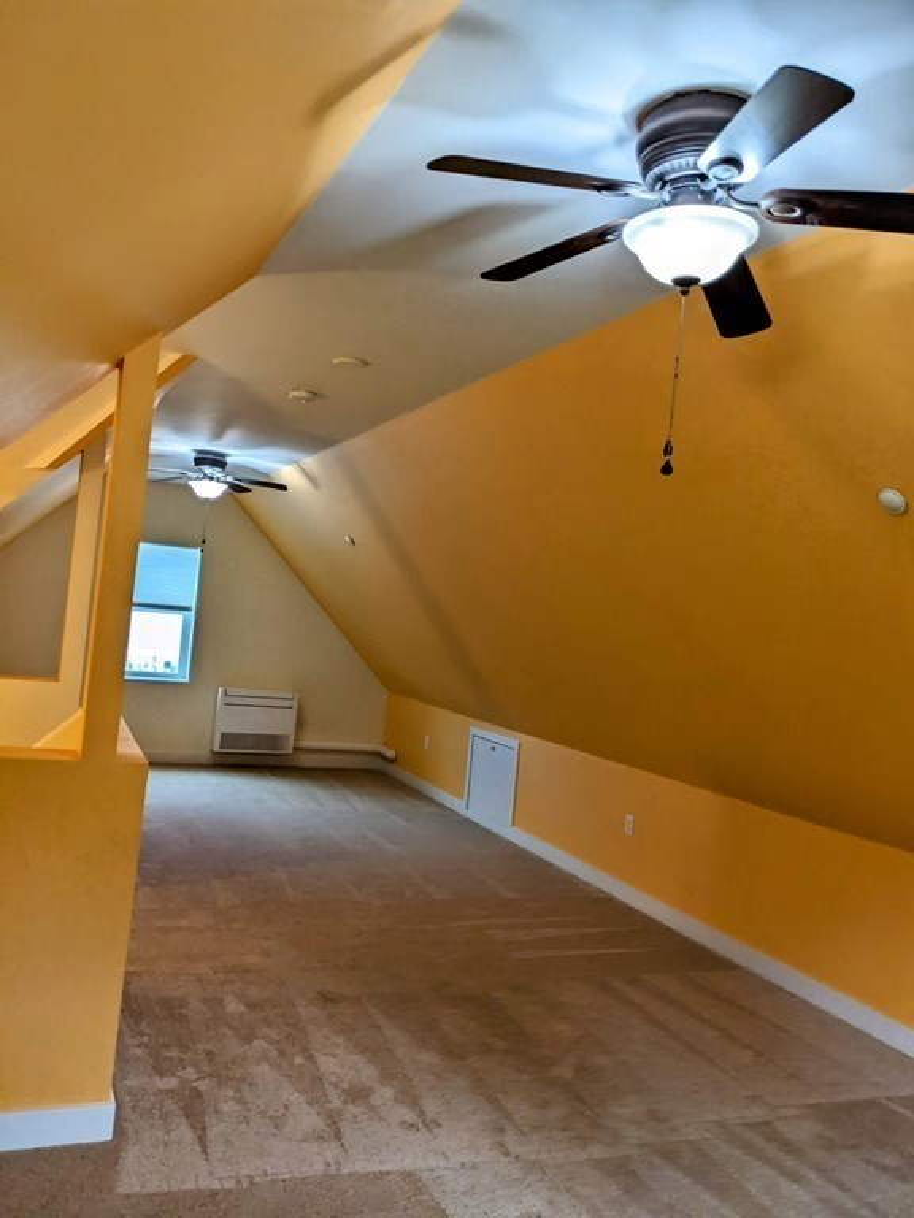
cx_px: 457
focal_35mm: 27
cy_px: 609
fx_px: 951
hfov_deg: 51.4
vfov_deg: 65.3
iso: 51
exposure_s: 1/120
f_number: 1.73
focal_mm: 4.38
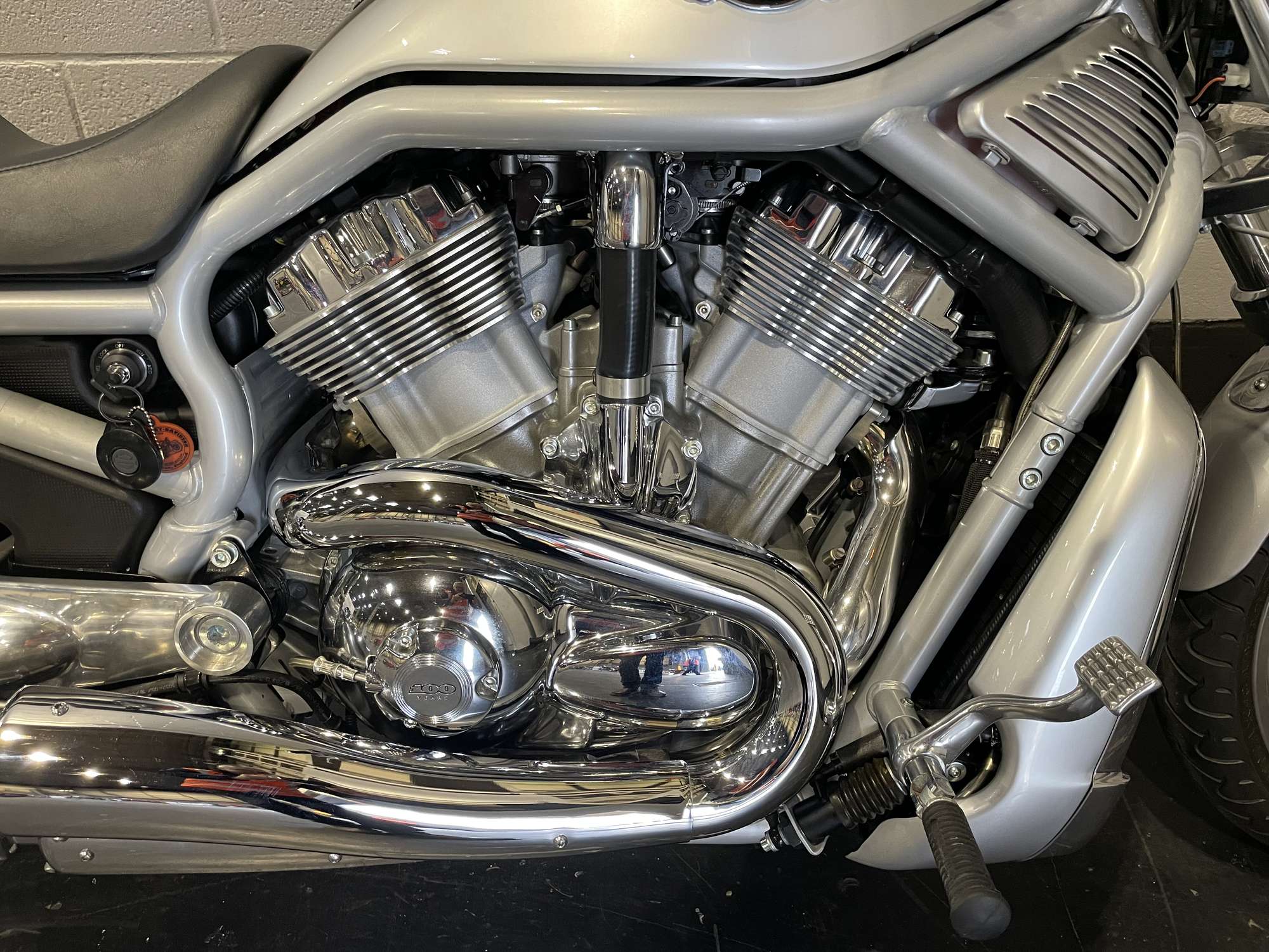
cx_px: 634
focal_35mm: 26
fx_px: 953
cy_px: 476
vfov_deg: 53.1
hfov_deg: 67.3
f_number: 1.6
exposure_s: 1/50
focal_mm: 4.2
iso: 250
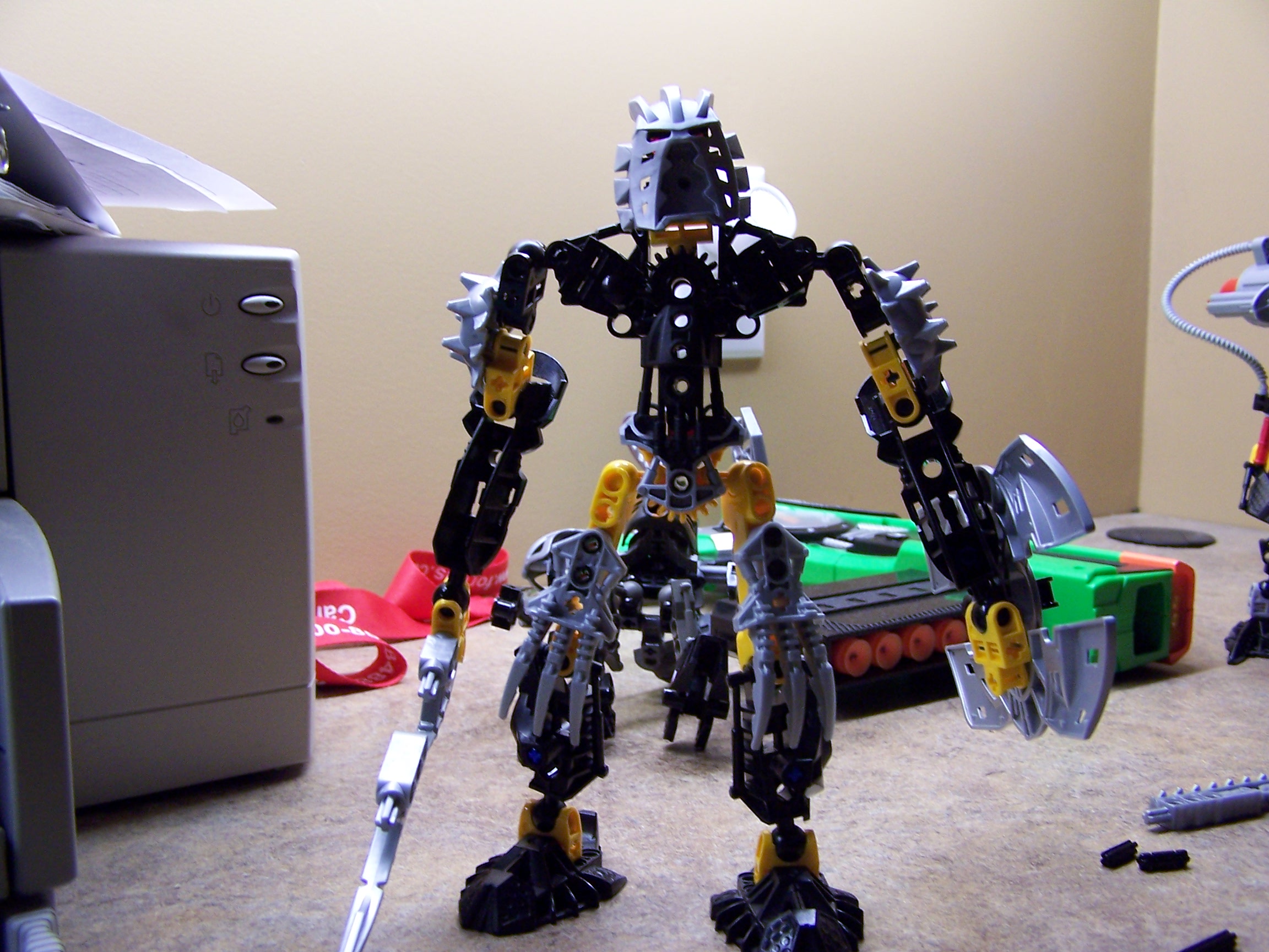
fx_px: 1393
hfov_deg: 49.0
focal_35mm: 38
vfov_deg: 37.7
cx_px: 634
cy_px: 476
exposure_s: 1/15
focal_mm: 6.3
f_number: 2.8
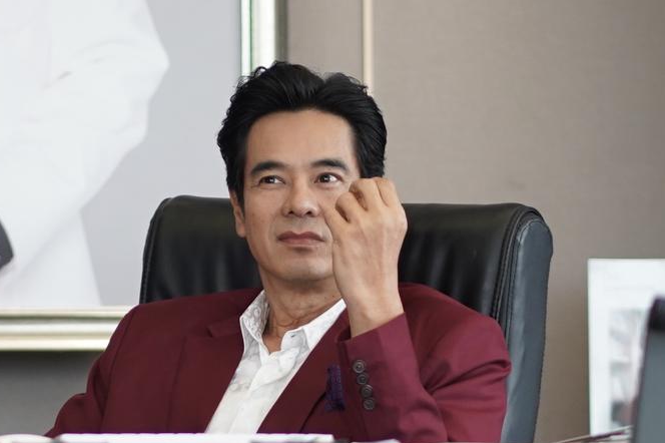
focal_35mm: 325
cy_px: 245
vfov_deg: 4.2
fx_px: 6000
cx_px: 118
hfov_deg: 6.3
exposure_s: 1/500
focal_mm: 85
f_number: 1.8
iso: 800
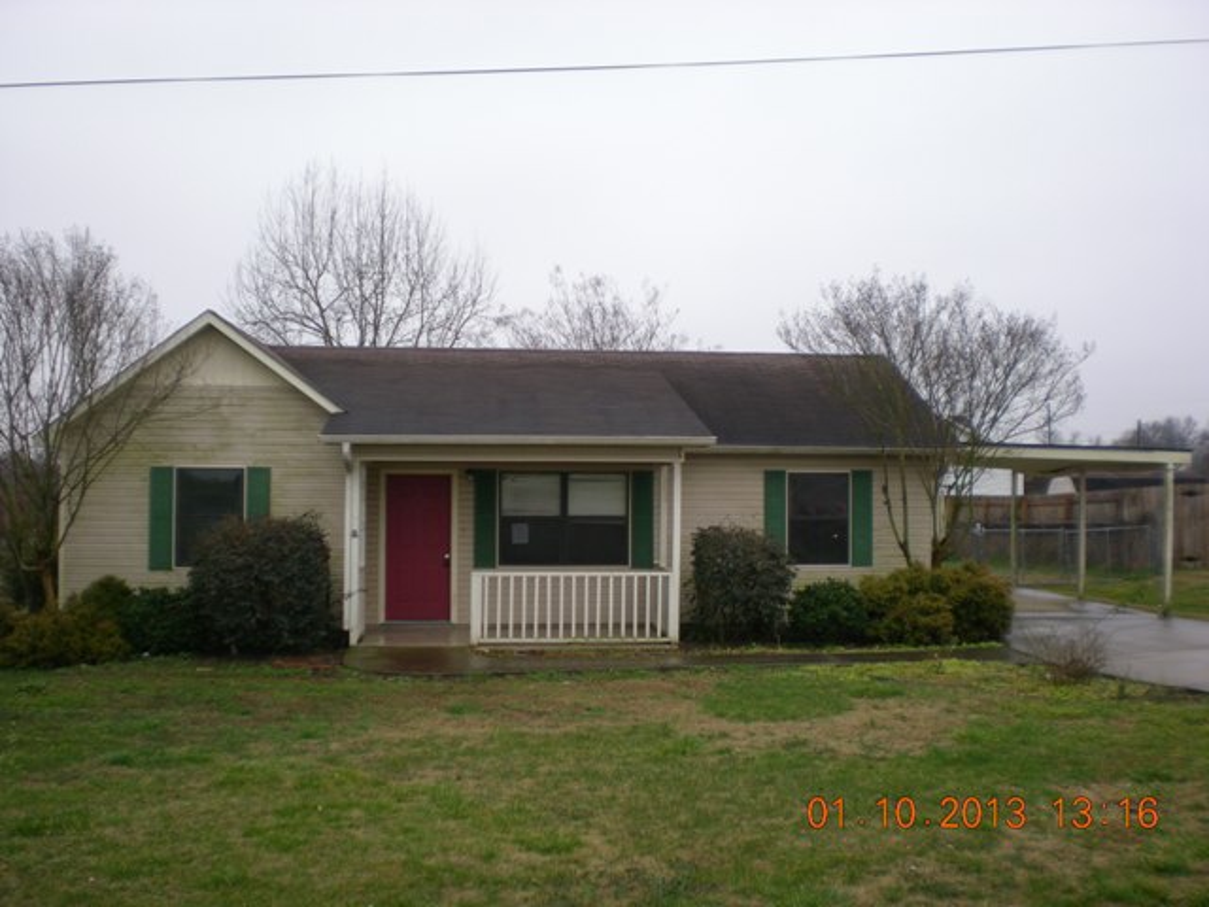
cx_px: 604
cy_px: 454
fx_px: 1327
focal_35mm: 38
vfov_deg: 37.7
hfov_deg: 49.0
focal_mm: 6.3
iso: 50
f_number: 3.1
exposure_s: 1/118
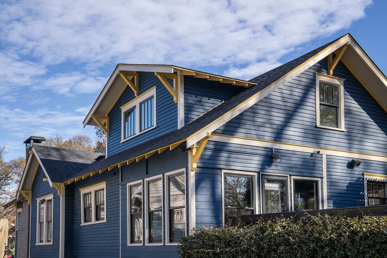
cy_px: 129
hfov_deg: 45.4
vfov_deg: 31.2
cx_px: 194
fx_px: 462
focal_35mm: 43
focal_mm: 43
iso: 400
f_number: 14
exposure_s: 1/160
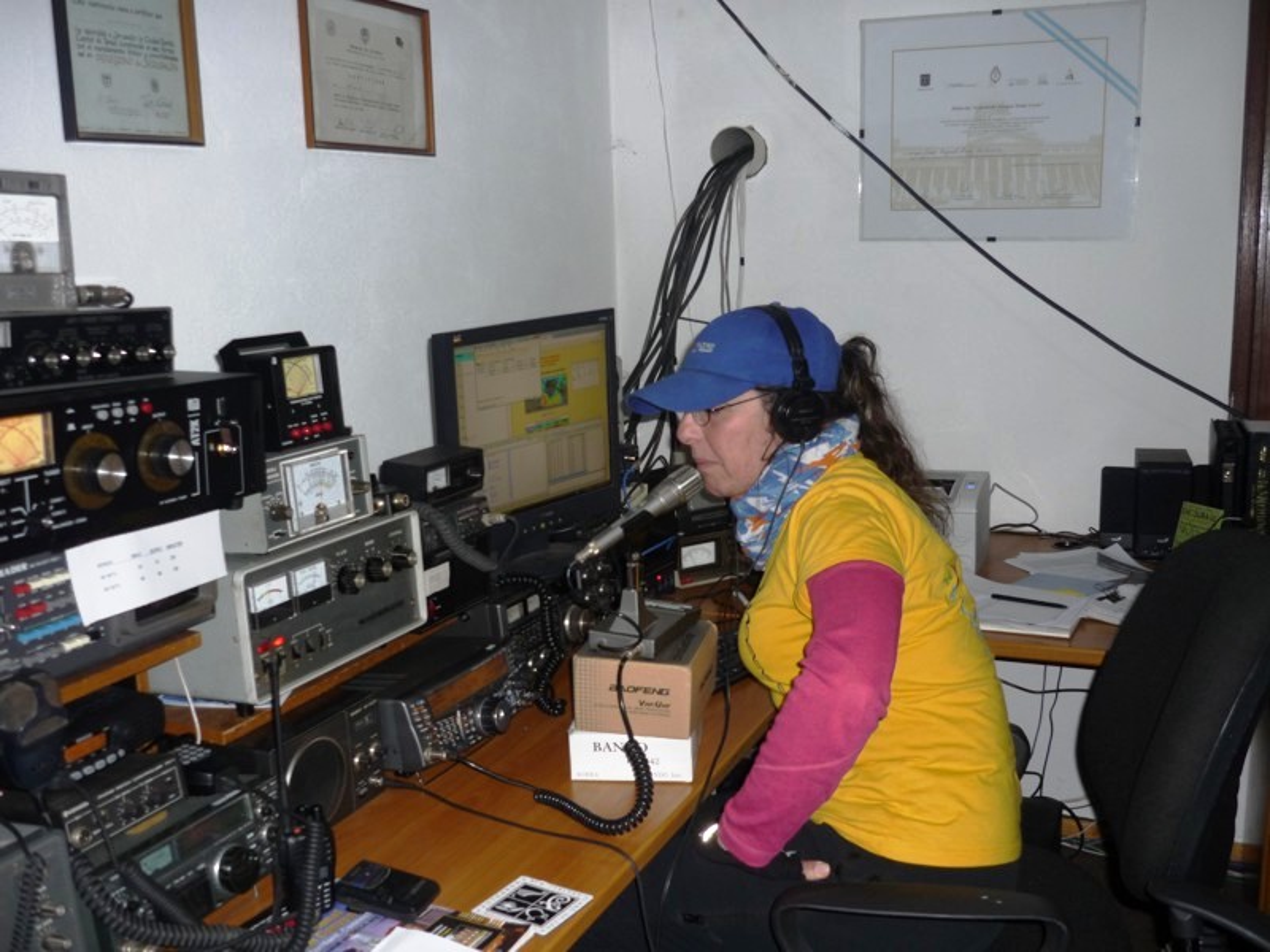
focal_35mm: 33
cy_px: 476
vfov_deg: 42.9
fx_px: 1211
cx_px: 635
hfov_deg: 55.4
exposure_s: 1/30
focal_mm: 5.5
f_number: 2.8
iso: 100
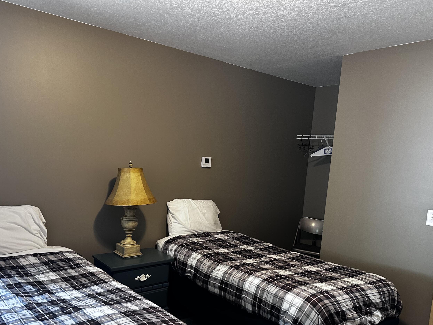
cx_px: 188
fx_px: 363
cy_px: 194
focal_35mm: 29
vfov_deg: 48.0
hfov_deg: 61.4
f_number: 1.78
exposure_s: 1/60
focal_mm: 6.86
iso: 400
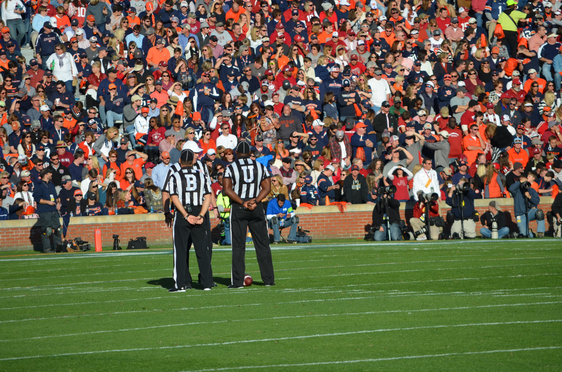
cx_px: 281
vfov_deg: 4.6
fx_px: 4674
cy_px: 186
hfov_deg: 6.9
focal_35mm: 300
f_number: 7.1
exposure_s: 1/800
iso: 200
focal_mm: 200
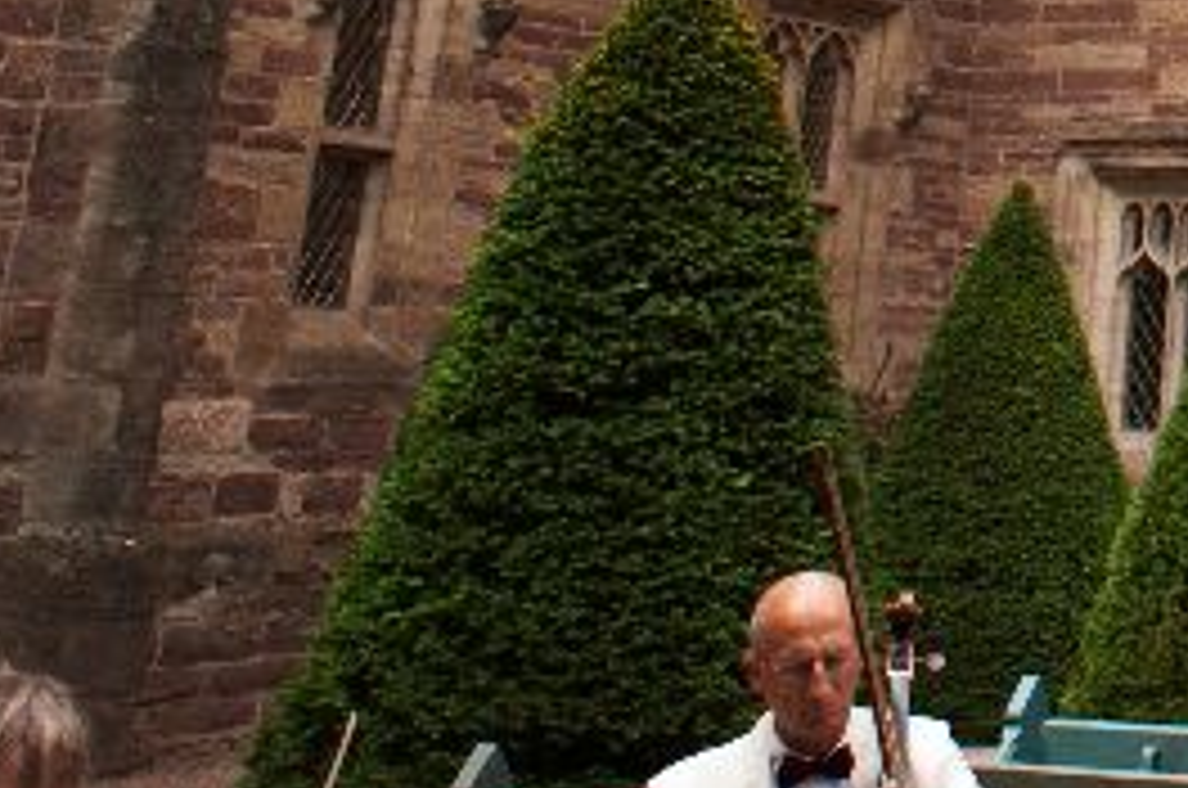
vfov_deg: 13.1
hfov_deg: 18.9
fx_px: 2998
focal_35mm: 91
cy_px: -743
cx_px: 1926
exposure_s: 1/8000
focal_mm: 20
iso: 3200
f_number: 4
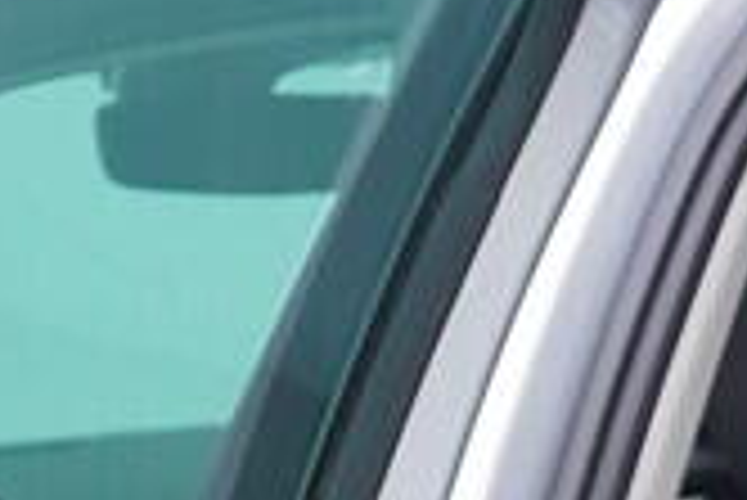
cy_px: 1250
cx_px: 882
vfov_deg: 5.9
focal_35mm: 222
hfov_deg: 9.2
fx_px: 4610
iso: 125
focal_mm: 24
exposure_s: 1/40
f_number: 2.8
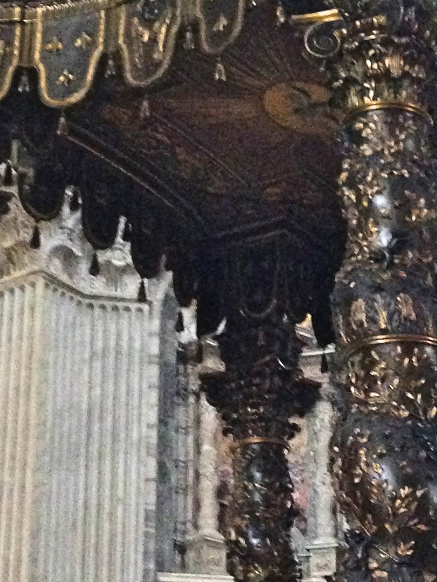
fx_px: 1817
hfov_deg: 13.7
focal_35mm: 108
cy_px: 324
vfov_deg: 18.2
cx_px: 279
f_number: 2.4
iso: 500
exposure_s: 1/15
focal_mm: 4.12
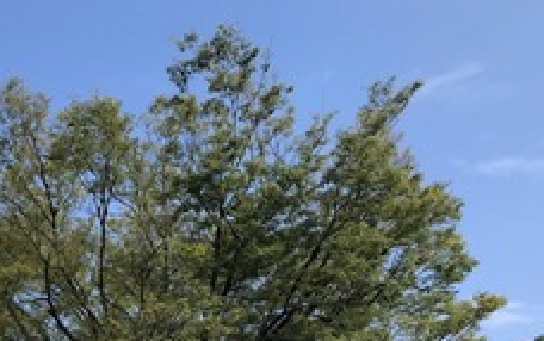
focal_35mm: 52
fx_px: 772
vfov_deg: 24.0
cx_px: 146
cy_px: 331
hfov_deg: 38.0
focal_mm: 3.99
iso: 20
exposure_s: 1/1259
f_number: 1.8
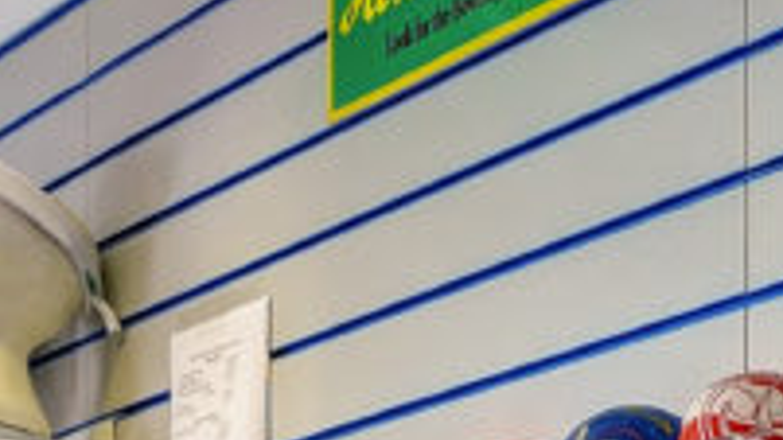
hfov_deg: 18.3
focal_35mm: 88
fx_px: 1820
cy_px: 993
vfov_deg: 11.7
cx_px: 1461
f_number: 14
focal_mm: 11
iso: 100
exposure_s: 1
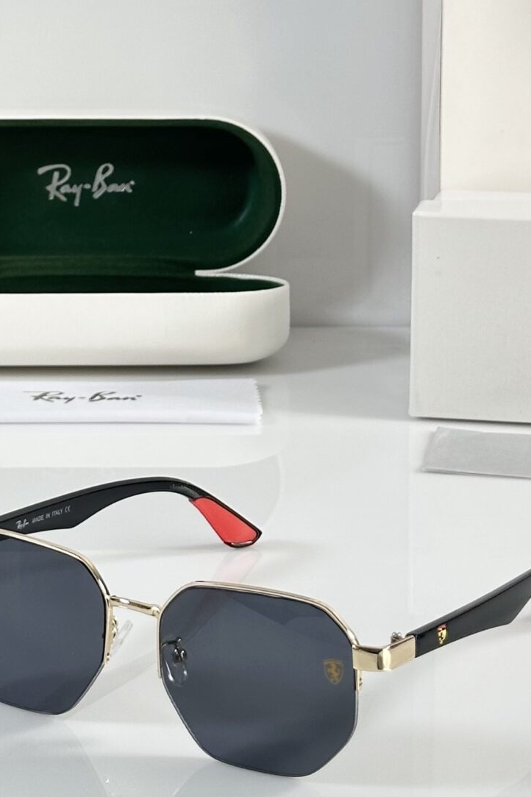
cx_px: 193
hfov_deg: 11.6
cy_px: 155
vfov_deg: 17.2
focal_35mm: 118
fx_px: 2611
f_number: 1.78
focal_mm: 6.86
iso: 64
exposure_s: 1/100
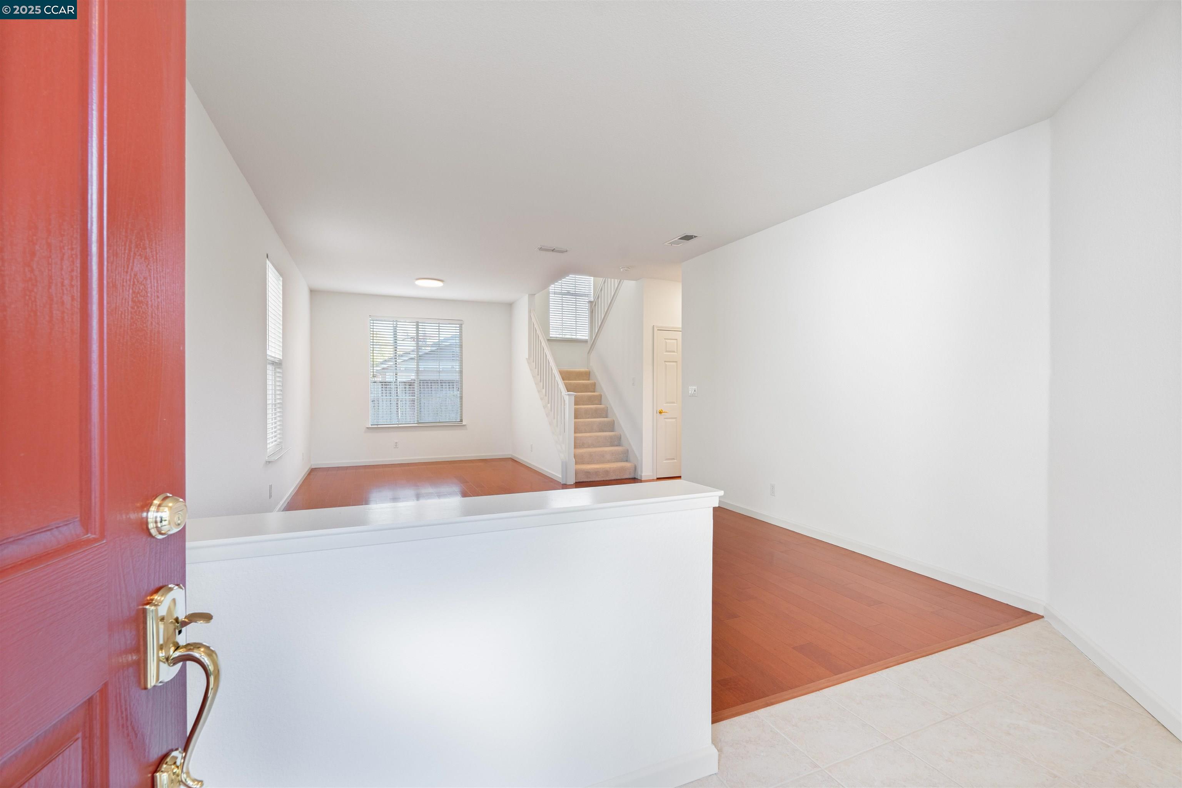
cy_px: 394
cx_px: 591
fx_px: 525
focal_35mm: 16
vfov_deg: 73.7
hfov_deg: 96.7
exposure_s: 1/6
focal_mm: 16
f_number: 8
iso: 400
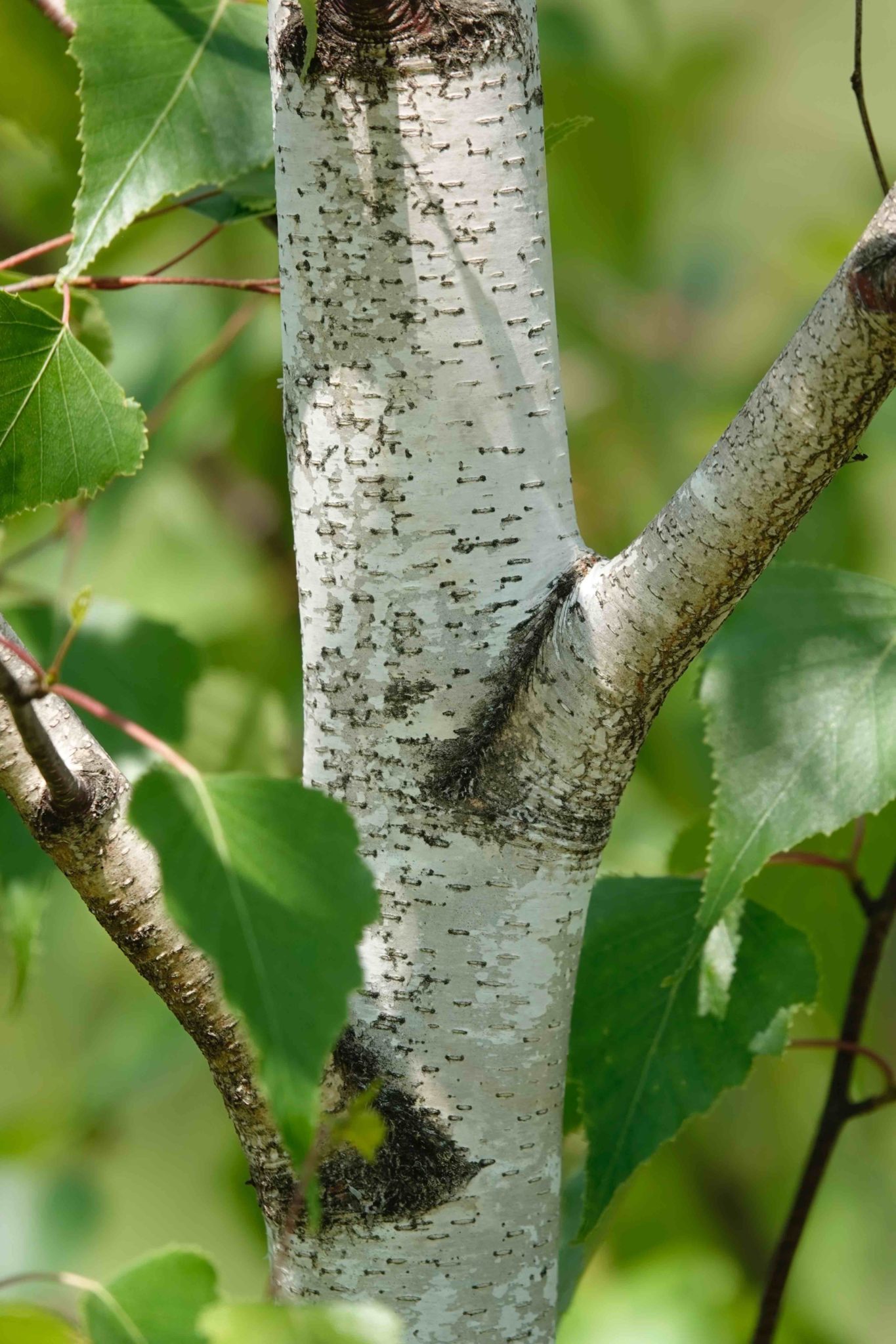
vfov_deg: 4.1
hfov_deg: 2.7
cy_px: 672
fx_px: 19004
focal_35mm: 509
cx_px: 448
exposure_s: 1/250
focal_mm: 186.64
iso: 100
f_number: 4
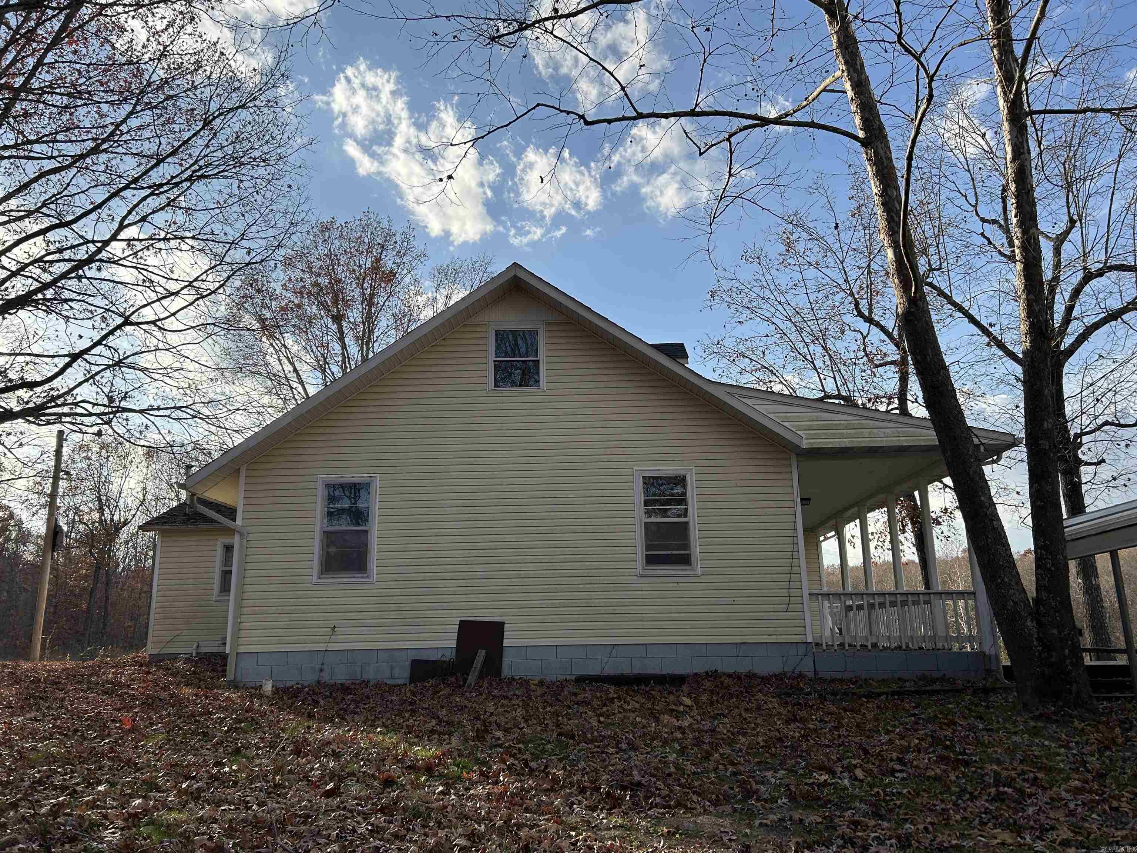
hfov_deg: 67.3
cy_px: 426
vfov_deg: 53.1
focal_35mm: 26
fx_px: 854
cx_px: 568
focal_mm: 5.7
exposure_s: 1/3356
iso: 50
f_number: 1.5
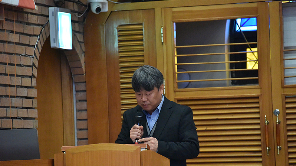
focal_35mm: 315
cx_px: 148
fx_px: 2473
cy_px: 92
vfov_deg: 3.9
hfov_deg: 6.9
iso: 8000
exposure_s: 1/125
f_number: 6.3
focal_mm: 300
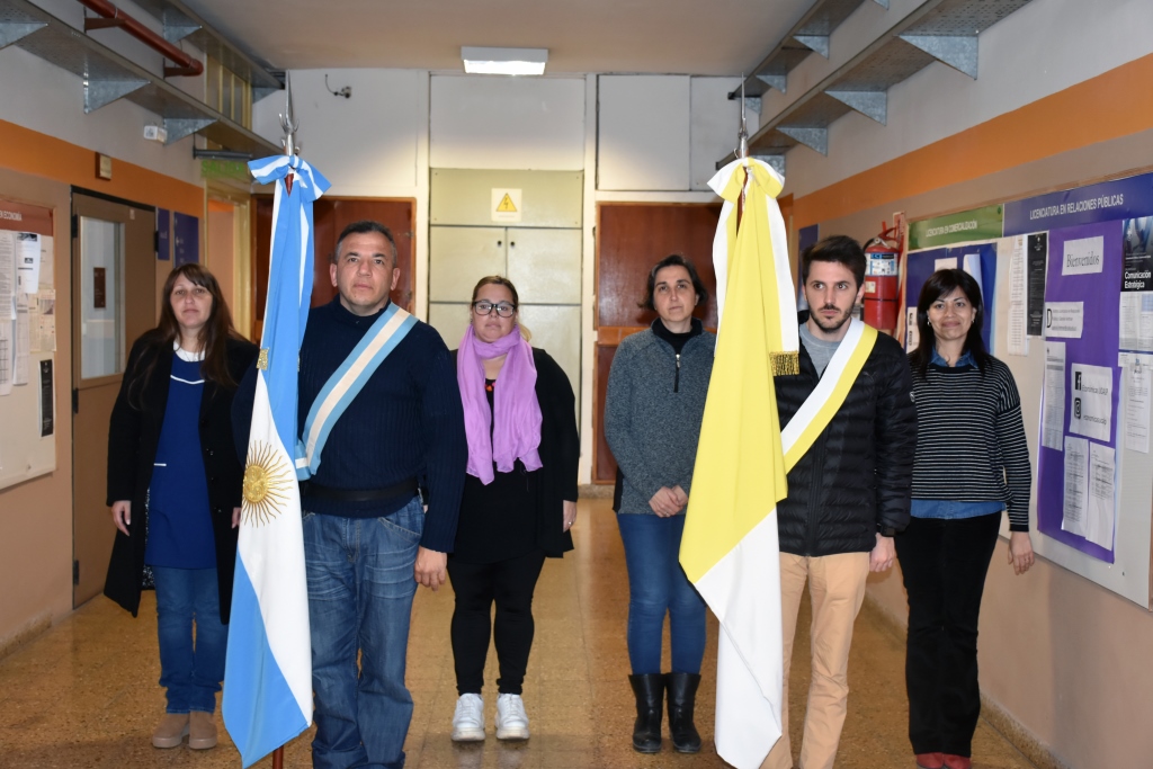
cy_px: 384
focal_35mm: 48
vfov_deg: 28.1
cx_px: 576
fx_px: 1537
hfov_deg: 41.1
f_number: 5
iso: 800
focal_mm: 32
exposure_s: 1/60
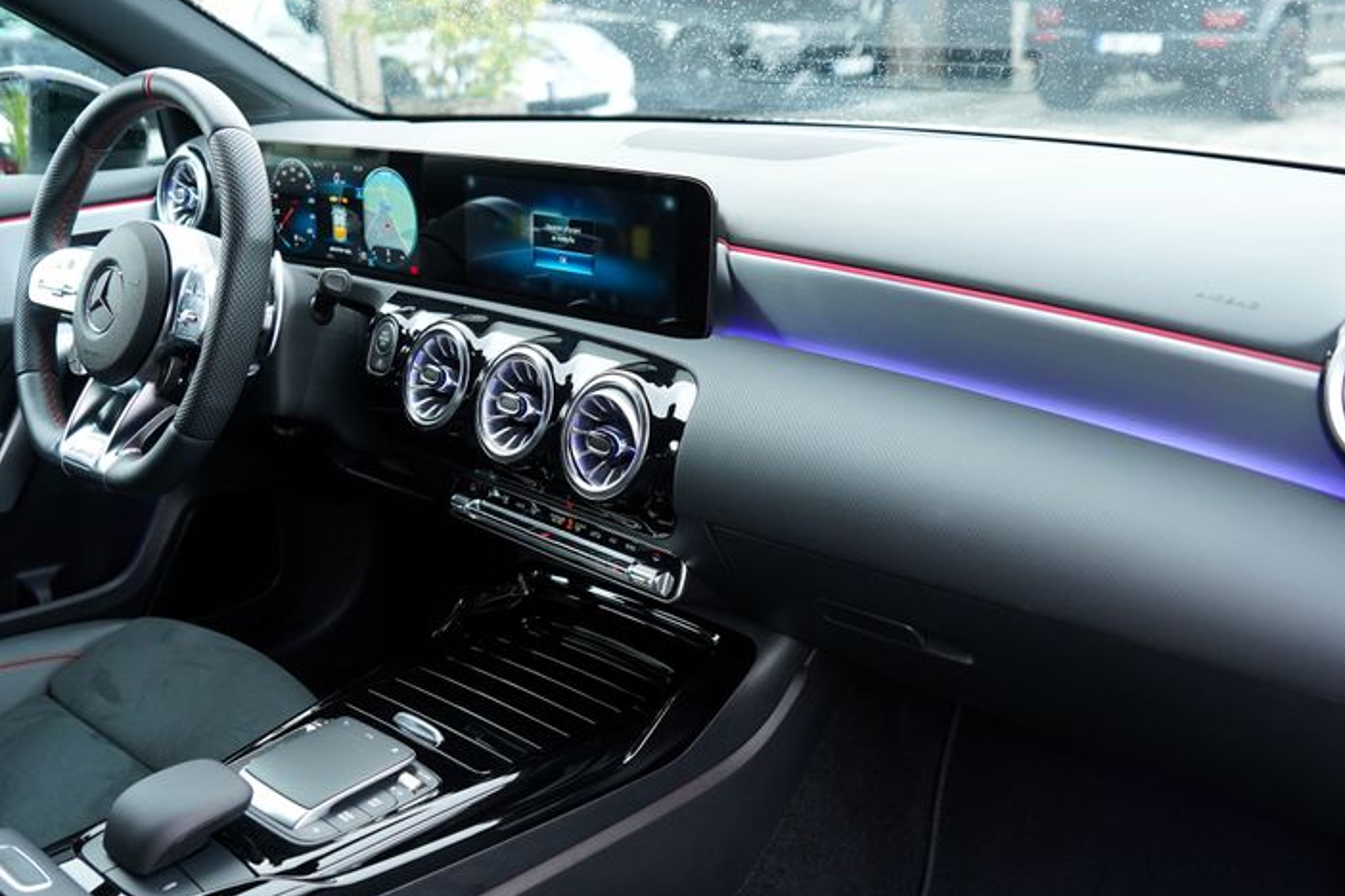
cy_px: 566
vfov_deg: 37.6
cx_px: 705
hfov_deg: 54.4
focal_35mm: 35
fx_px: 1308
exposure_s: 1/160
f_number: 3.2
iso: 1600
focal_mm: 24
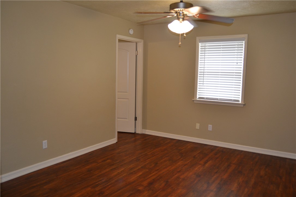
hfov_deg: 61.9
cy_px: 98
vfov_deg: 43.6
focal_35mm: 30
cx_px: 148
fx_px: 247
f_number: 3.8
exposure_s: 1/60
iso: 500
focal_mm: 20
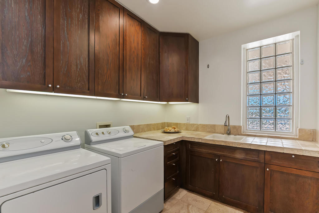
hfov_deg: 100.4
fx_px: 133
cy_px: 106
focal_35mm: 15
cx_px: 160
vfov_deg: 77.3
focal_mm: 10
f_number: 9
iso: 400
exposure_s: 1/30
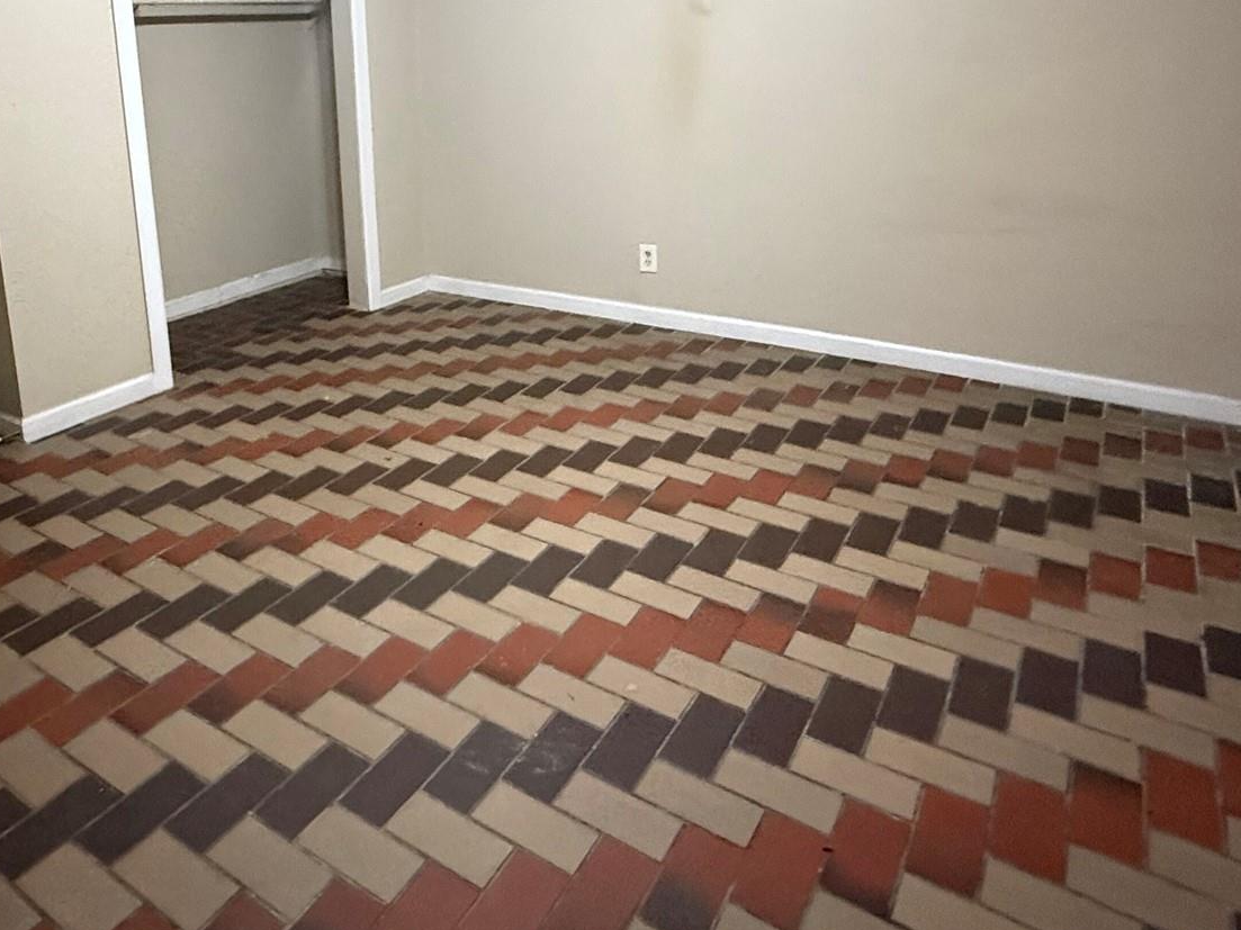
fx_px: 932
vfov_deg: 51.0
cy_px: 243
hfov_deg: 66.2
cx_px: 458
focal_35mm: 26
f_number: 2.2
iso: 1000
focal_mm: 2.22
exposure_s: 1/60
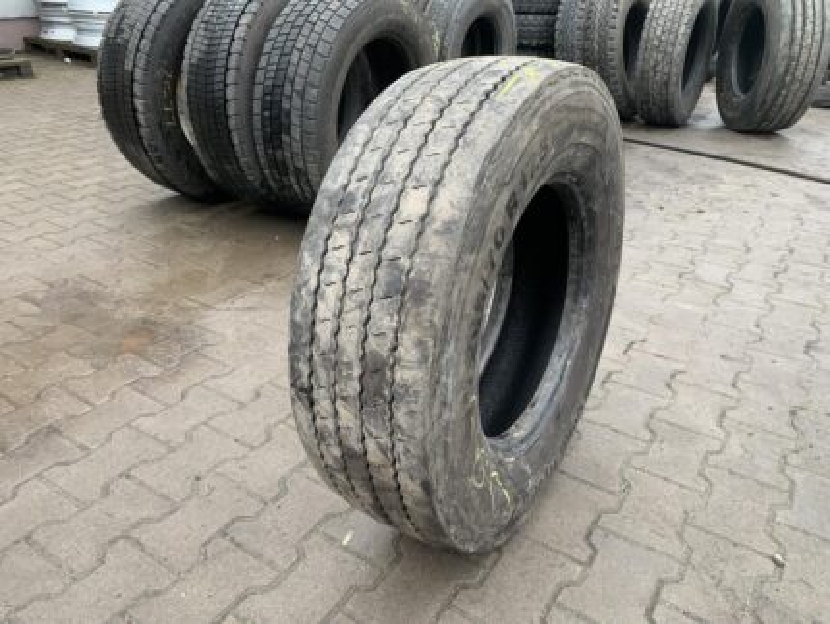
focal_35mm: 26
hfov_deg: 67.3
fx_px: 624
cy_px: 312
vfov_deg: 53.1
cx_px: 415
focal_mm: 4.25
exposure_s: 1/94
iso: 100
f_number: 1.8
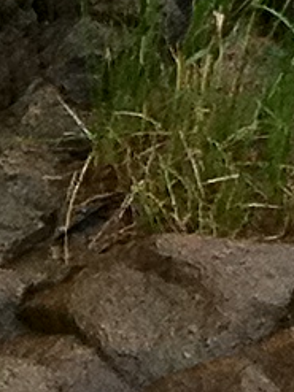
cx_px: -1087
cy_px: -897
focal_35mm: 367
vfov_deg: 5.1
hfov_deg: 3.7
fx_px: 4160
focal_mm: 3.85
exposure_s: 1/187
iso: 80
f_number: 2.8
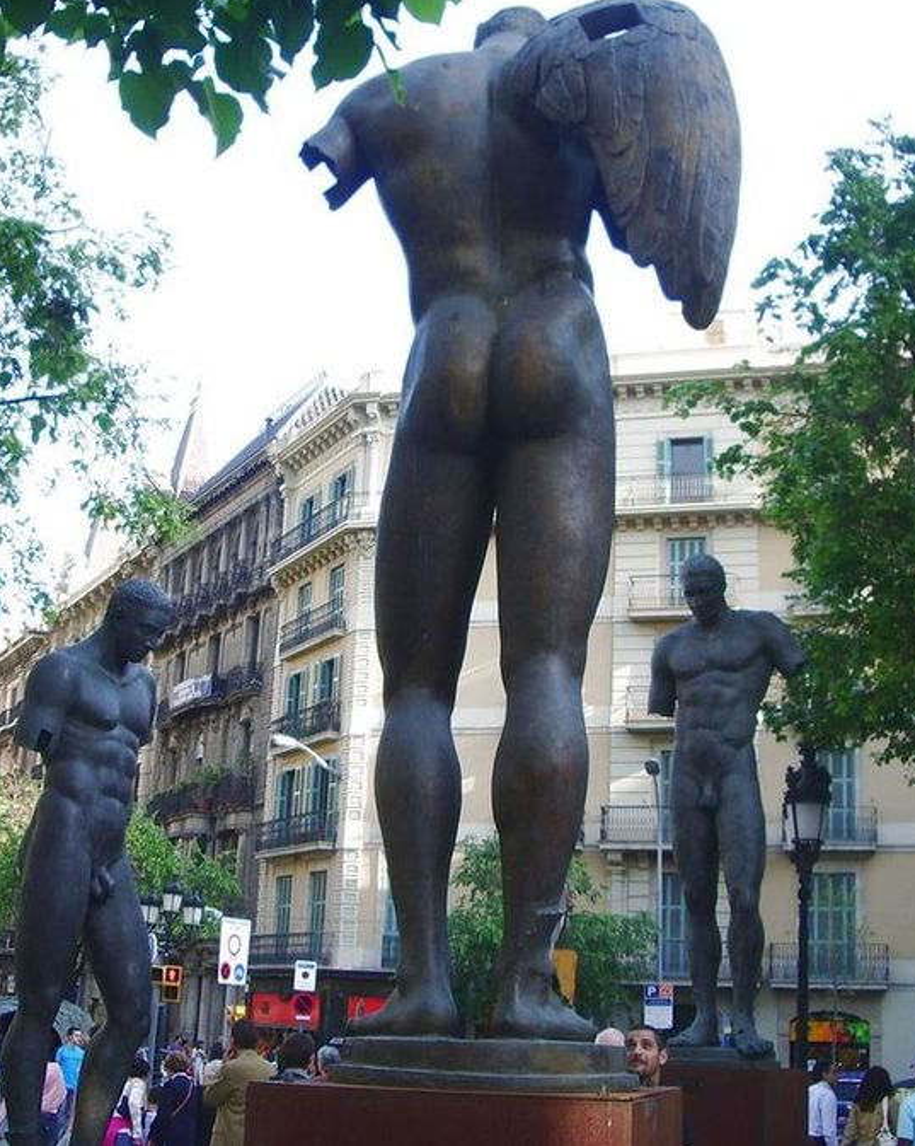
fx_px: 1558
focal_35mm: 46
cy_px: 573
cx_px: 401
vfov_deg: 40.3
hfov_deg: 32.7
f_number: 2.6
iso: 50
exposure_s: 1/125
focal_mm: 5.8
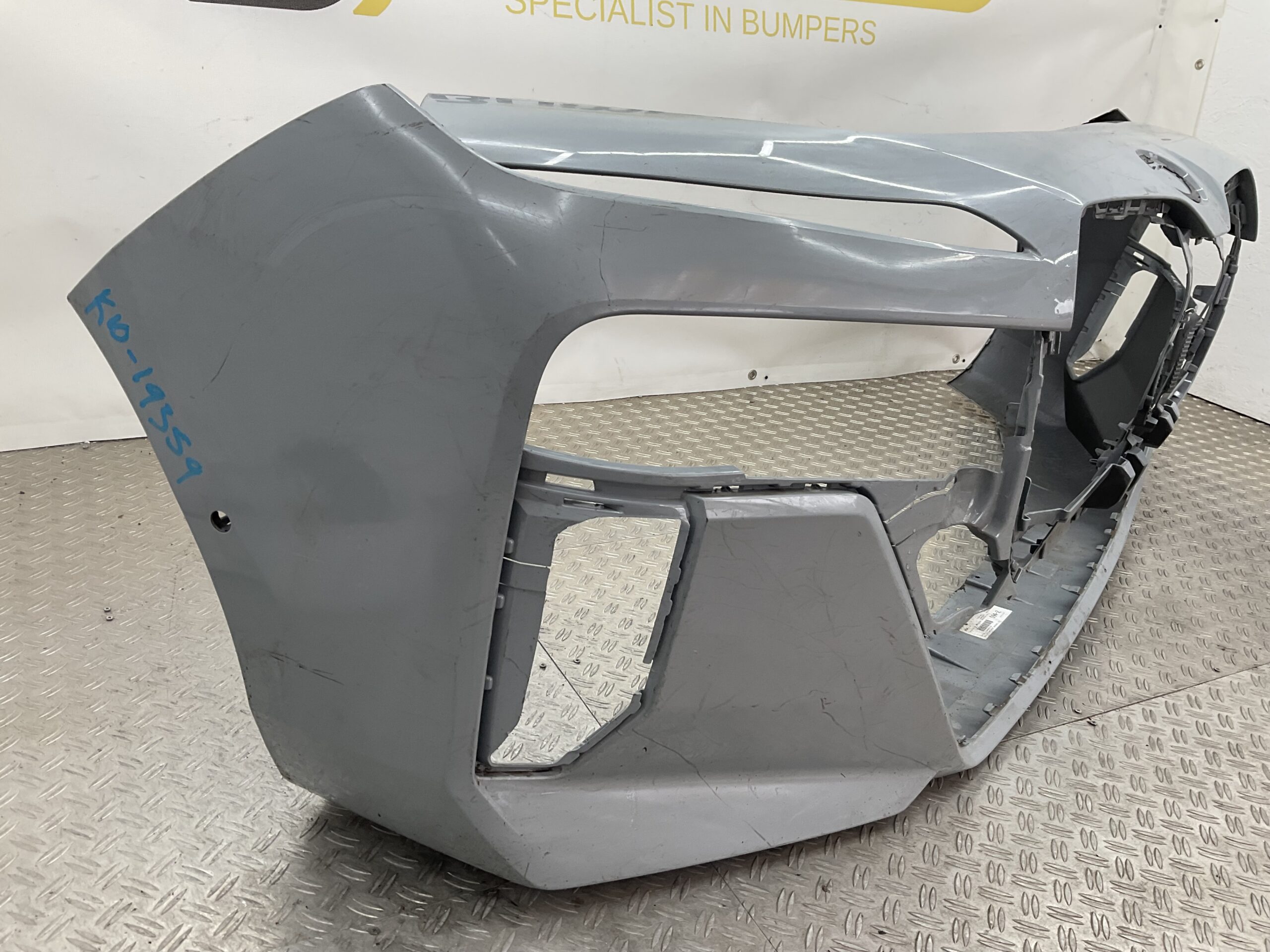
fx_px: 1064
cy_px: 476
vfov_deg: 48.2
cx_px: 635
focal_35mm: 29
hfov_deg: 61.7
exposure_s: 1/100
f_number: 1.8
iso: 25
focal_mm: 3
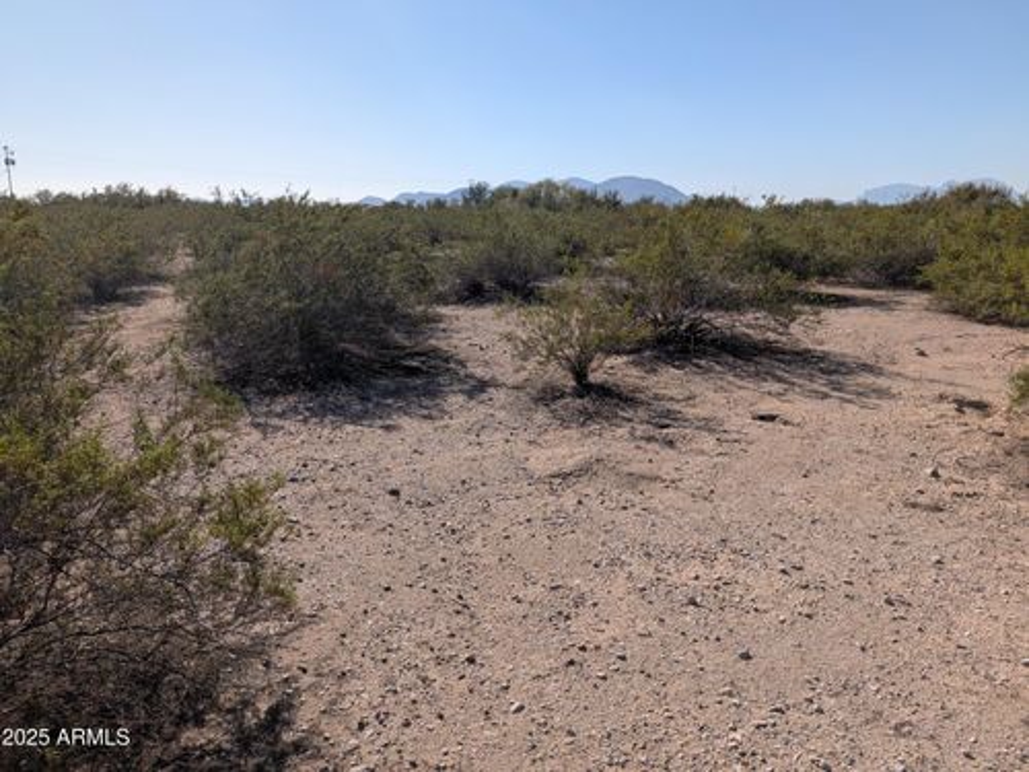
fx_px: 713
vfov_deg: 56.8
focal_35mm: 24
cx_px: 514
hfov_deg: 71.6
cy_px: 386
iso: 28
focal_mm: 4.53
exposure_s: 1/2227
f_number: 1.7
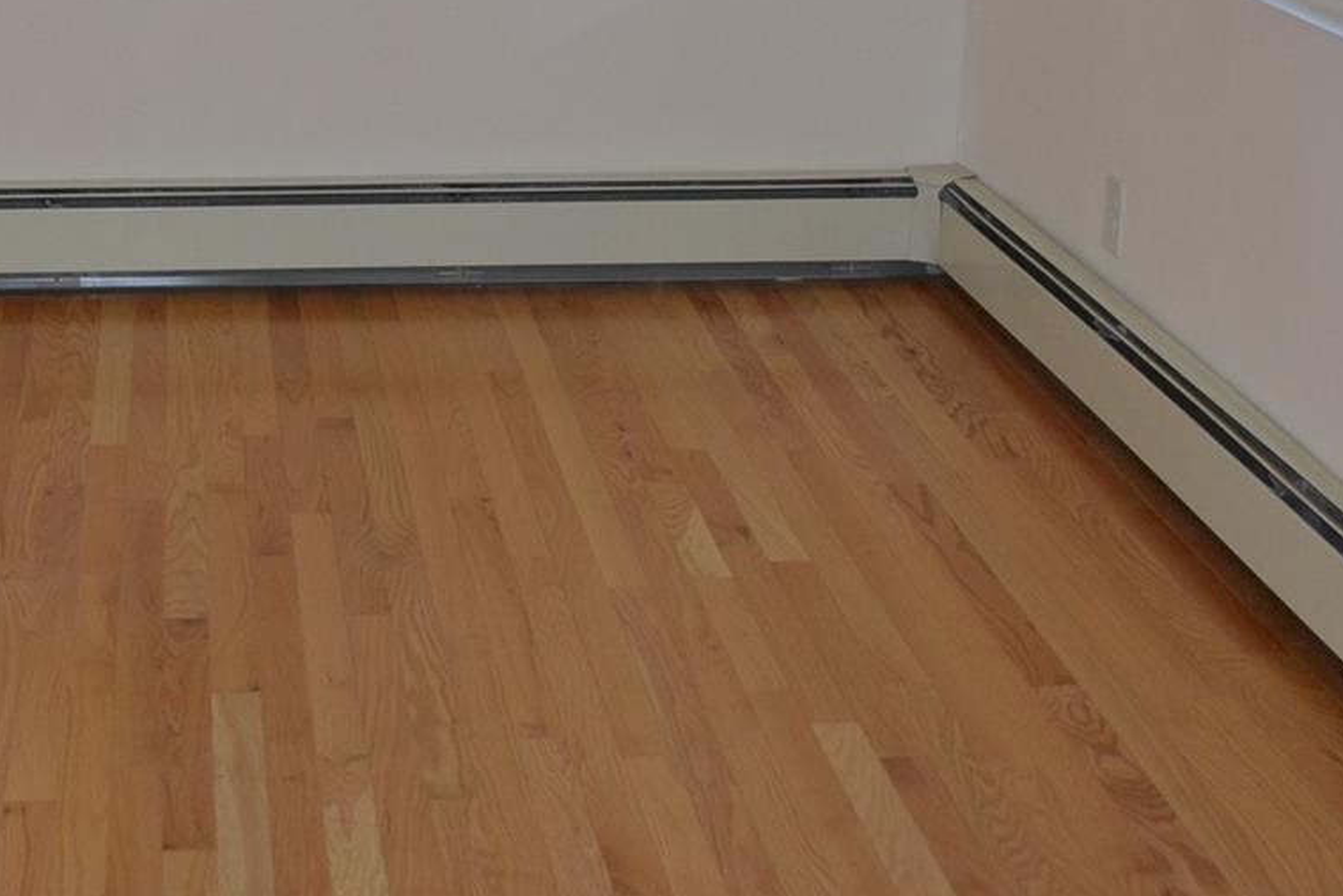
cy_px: 79
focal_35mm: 73
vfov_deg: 18.4
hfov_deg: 27.2
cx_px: 303
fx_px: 2724
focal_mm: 18
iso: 400
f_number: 4
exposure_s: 1/100
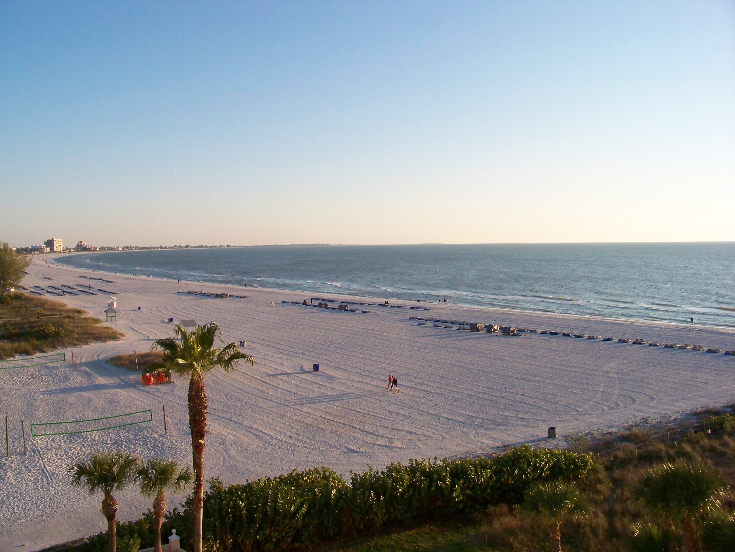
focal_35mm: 33
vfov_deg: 42.9
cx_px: 368
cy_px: 276
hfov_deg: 55.4
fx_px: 701
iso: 200
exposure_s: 1/1250
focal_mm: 5.85
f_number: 4
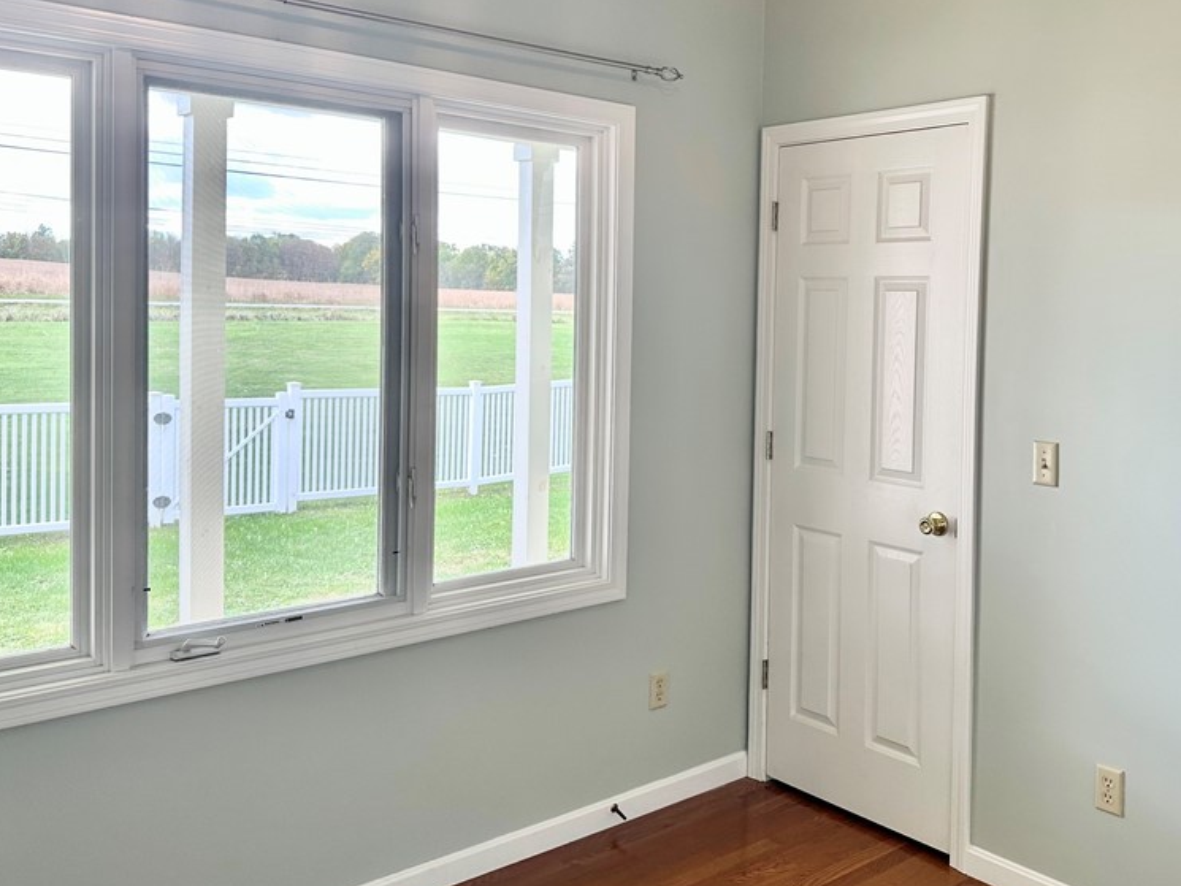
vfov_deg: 42.7
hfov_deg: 55.0
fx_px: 1126
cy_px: 346
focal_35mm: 33
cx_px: 699
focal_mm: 6.86
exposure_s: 1/120
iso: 64
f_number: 1.78
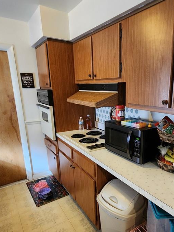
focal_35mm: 23
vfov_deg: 73.4
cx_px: 123
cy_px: 134
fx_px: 154
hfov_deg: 57.0
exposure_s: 1/30
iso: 500
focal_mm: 2.2
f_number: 2.2
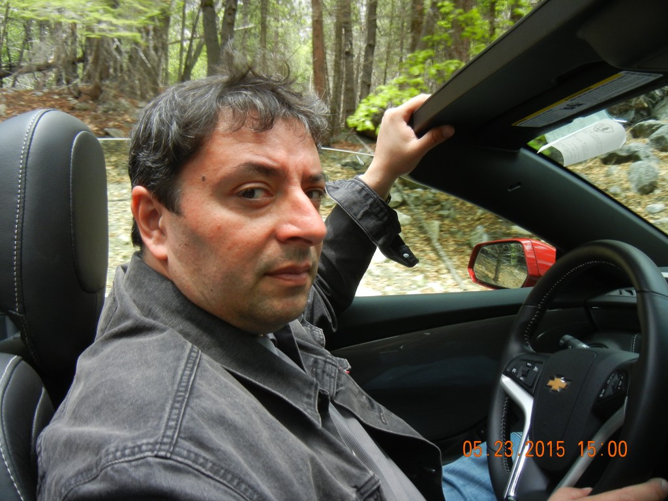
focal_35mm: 30
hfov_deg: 60.0
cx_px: 334
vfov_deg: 46.8
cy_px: 250
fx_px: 579
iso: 208
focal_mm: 5.4
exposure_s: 1/250
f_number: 3.5
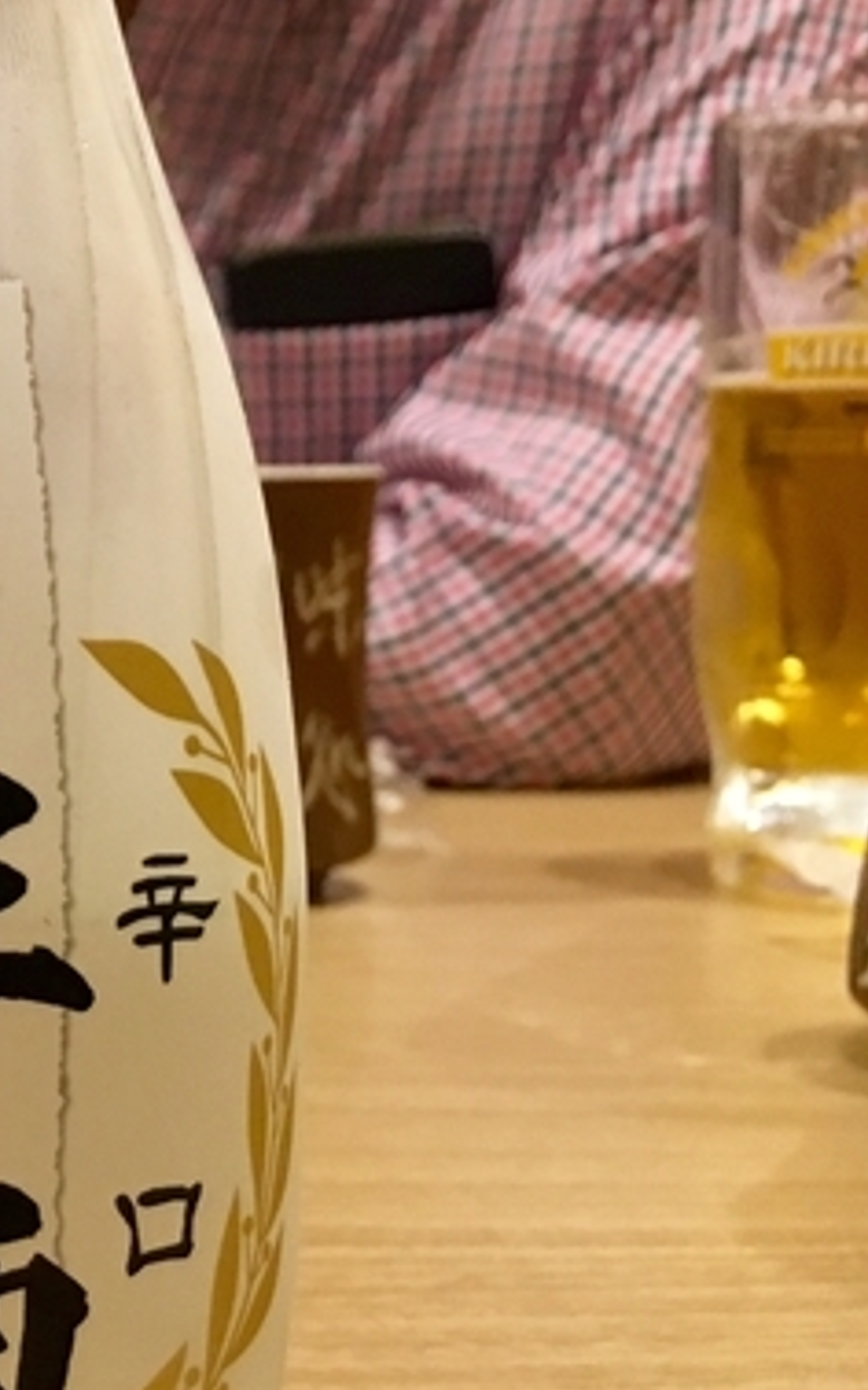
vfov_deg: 31.5
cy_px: 691
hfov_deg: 17.1
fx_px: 2462
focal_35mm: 65
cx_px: -600
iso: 160
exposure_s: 1/30
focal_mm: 4.15
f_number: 2.2
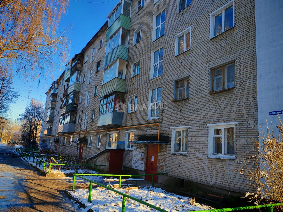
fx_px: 221
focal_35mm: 27
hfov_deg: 65.3
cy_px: 106
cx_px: 142
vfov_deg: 51.4
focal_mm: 5.52
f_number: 1.95
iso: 50
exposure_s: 1/850
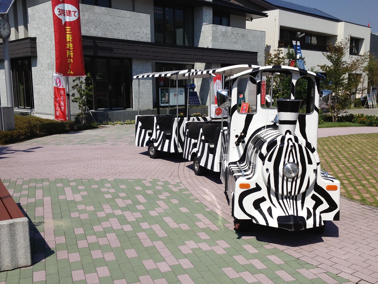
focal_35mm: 40
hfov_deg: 46.8
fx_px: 437
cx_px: 200
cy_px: 149
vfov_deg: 35.9
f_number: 2.4
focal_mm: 4.28
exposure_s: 1/3690
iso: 50
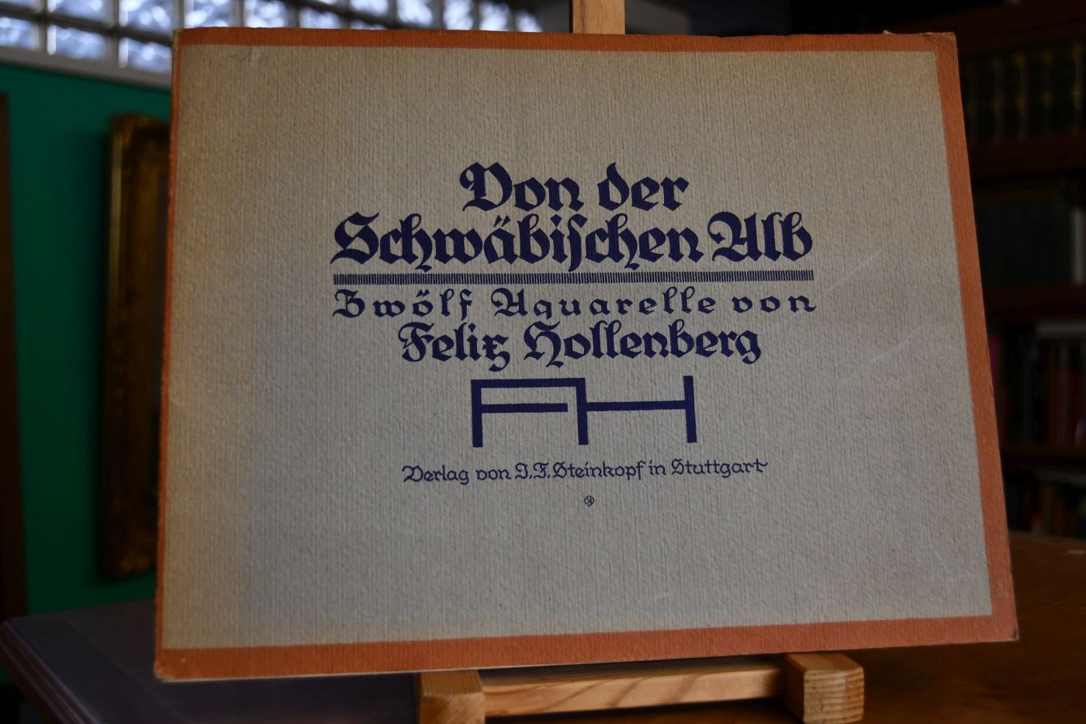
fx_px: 1086
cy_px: 362
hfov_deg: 53.1
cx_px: 543
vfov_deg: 36.9
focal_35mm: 36
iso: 800
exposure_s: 1/250
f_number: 3.8
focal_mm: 24
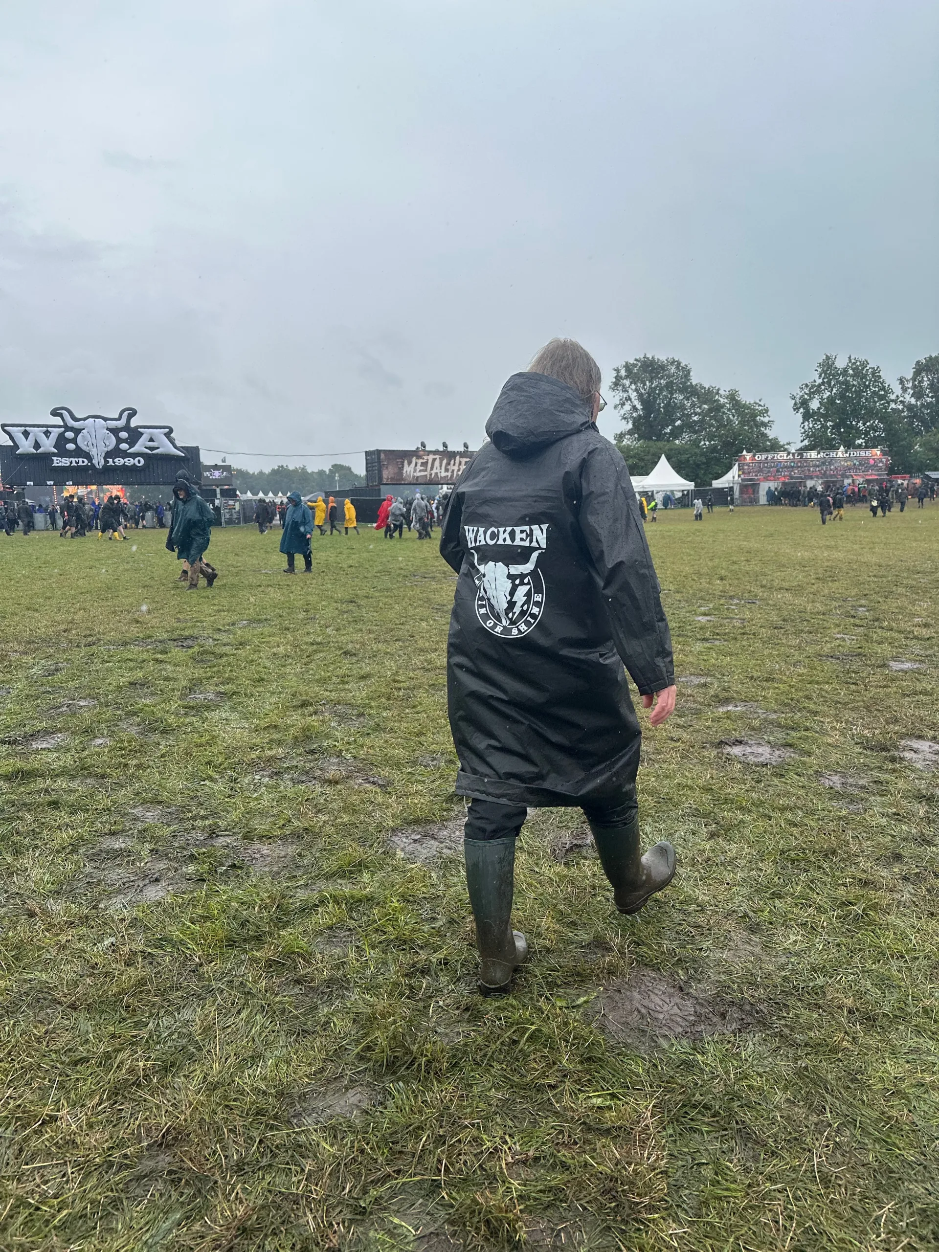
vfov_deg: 71.6
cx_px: 470
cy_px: 626
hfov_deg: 56.8
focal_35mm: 24
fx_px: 868
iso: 80
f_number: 1.78
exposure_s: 1/2469
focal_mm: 6.86
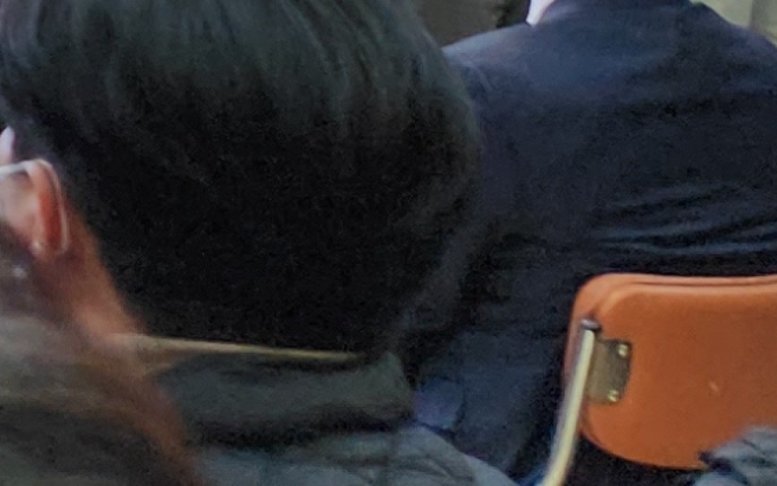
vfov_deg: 6.3
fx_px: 3685
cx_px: -1533
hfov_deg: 9.5
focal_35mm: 174
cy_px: -1407
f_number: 1.8
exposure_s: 1/53
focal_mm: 5.4
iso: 64
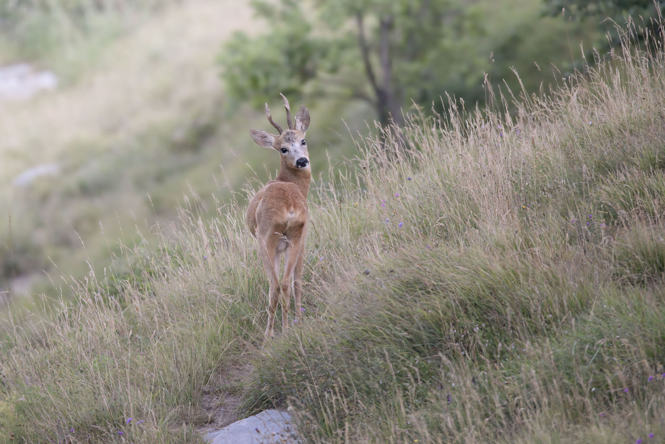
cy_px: 255
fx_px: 13139
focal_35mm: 711
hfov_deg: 2.9
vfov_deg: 1.9
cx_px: 286
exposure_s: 1/250
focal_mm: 600
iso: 4000
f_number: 7.1
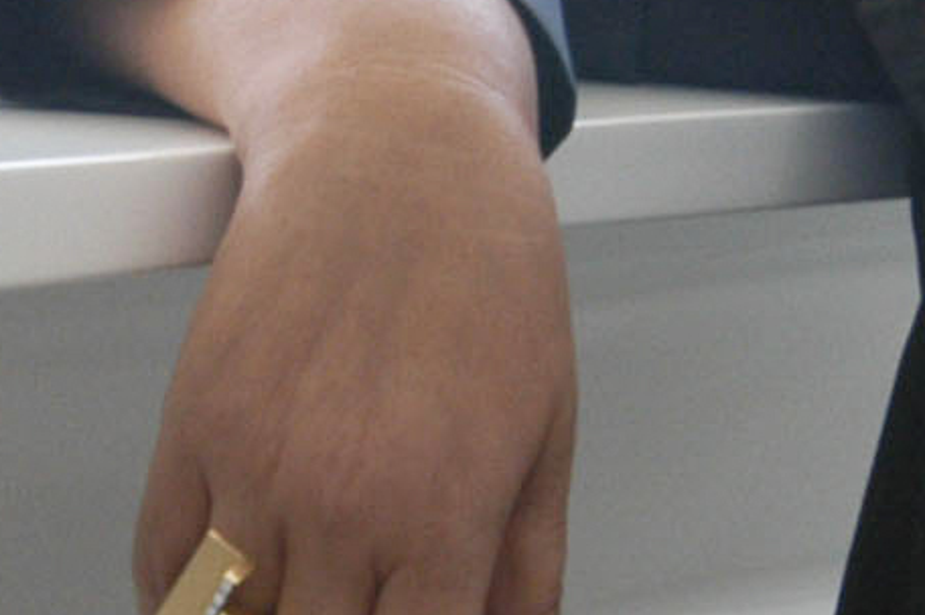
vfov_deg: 7.7
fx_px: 4569
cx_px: 359
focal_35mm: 178
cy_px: 554
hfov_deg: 11.6
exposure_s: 1/50
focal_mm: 18
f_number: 8
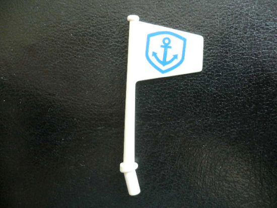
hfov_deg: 52.6
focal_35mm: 35
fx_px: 280
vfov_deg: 40.7
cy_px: 104
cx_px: 138
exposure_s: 1/15
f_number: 2.8
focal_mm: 5.8
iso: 200
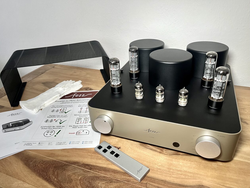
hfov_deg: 67.3
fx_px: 188
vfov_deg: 53.1
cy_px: 94
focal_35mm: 26
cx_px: 125
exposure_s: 1/81
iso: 125
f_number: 1.6
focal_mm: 5.1
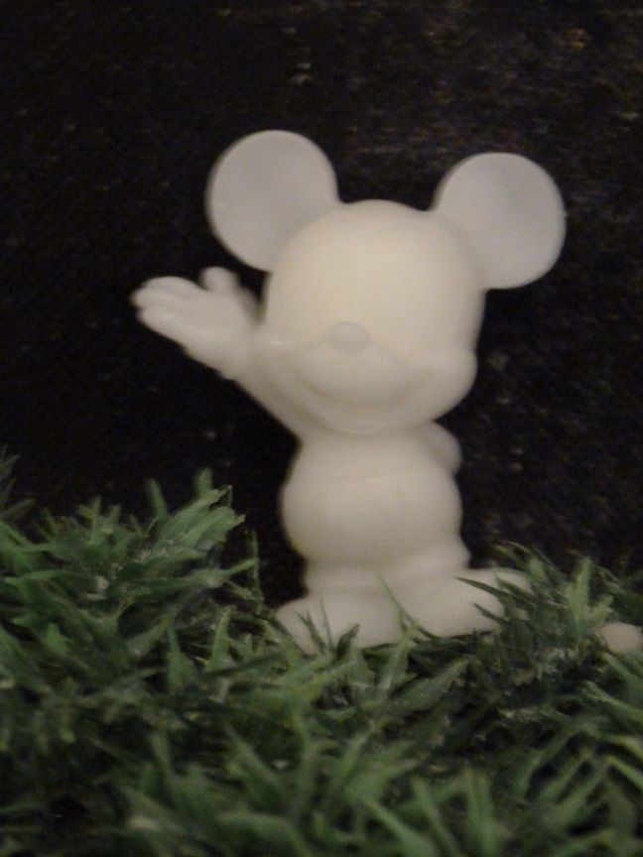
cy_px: 428
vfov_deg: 17.7
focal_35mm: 111
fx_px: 2749
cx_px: 322
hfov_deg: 13.3
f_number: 3.5
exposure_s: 1/4
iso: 800
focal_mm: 20.1
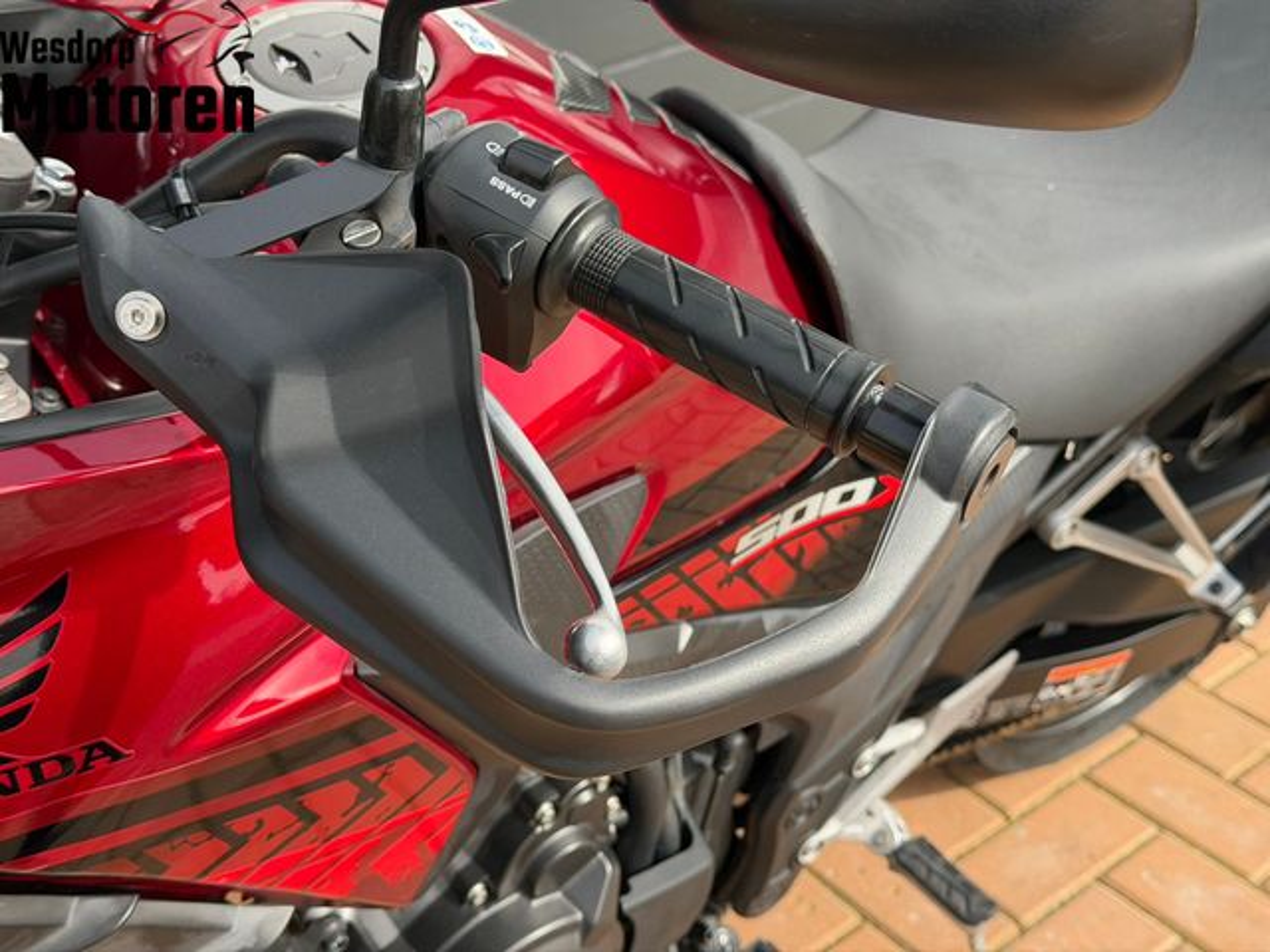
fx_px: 1761
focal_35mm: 48
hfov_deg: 39.7
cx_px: 635
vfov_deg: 30.3
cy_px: 476
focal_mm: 6.76
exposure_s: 1/837
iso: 64
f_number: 1.78
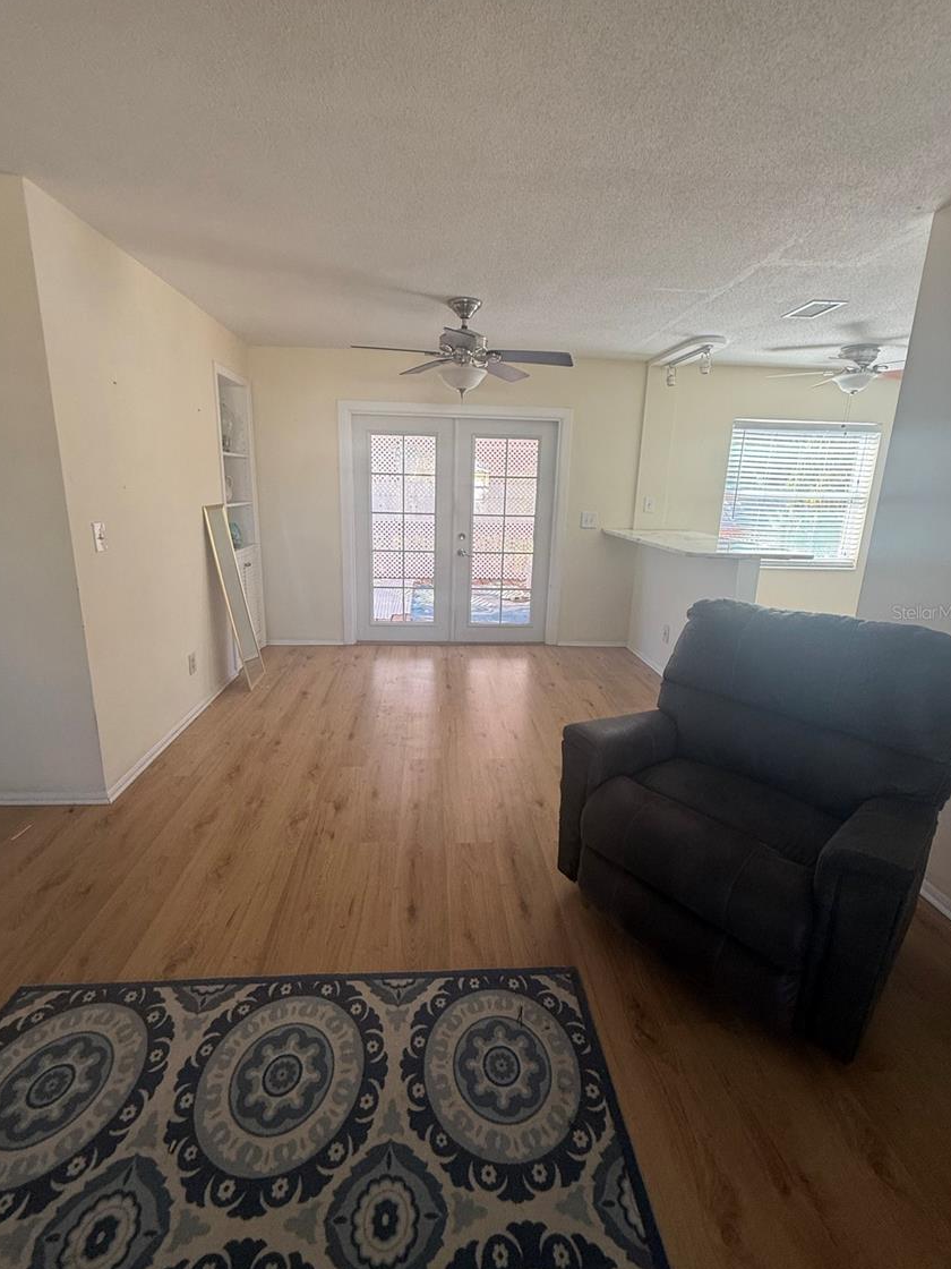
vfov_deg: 98.1
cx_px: 463
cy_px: 612
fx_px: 549
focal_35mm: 15
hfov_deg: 81.7
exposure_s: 1/99
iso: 125
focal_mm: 2.22
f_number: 2.2
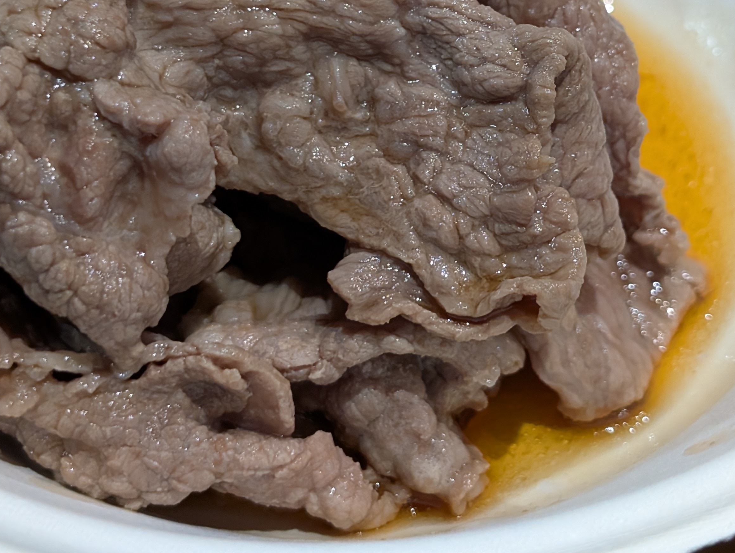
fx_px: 1828
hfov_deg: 22.7
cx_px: 327
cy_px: 91
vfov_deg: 17.0
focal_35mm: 86
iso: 258
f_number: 1.68
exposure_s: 1/120
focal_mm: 6.9
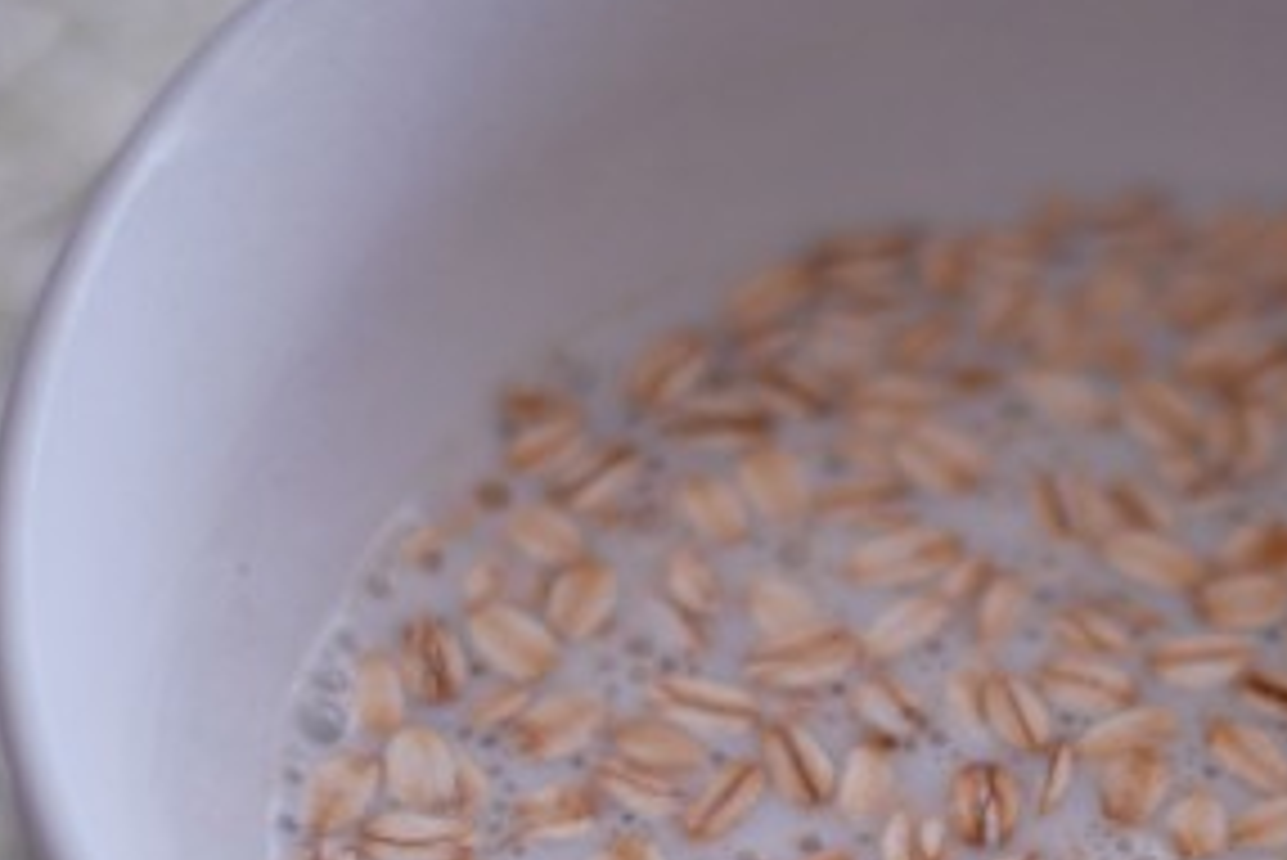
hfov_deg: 13.4
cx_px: 1127
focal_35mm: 152
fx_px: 5436
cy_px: 680
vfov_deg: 9.0
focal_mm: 50
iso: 125
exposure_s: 1/125
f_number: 1.4
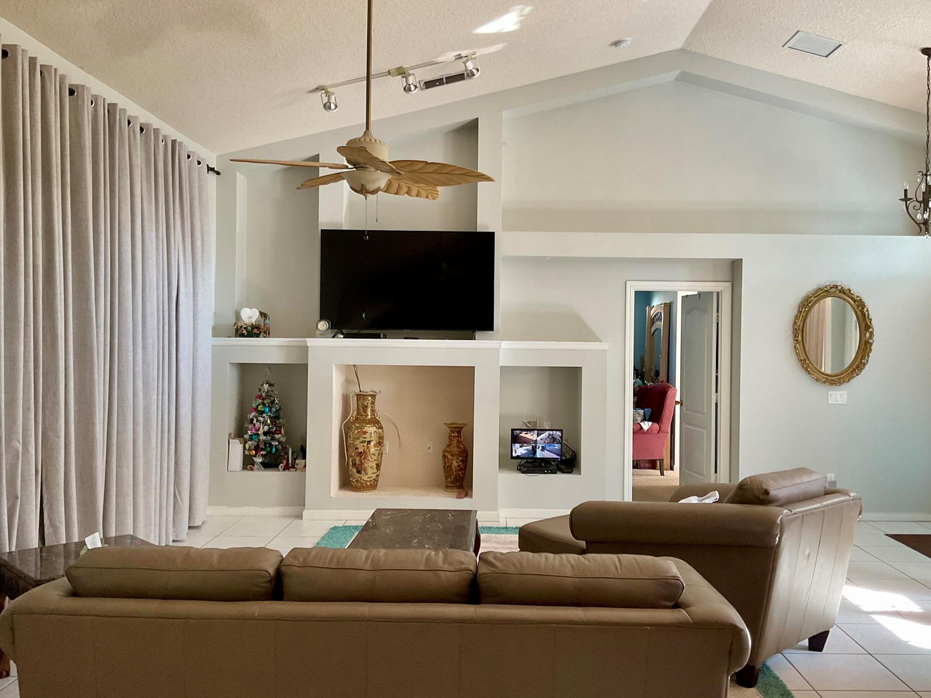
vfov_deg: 45.4
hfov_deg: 58.3
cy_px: 343
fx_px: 834
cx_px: 496
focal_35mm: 31
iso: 64
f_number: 1.8
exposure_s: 1/60
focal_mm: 3
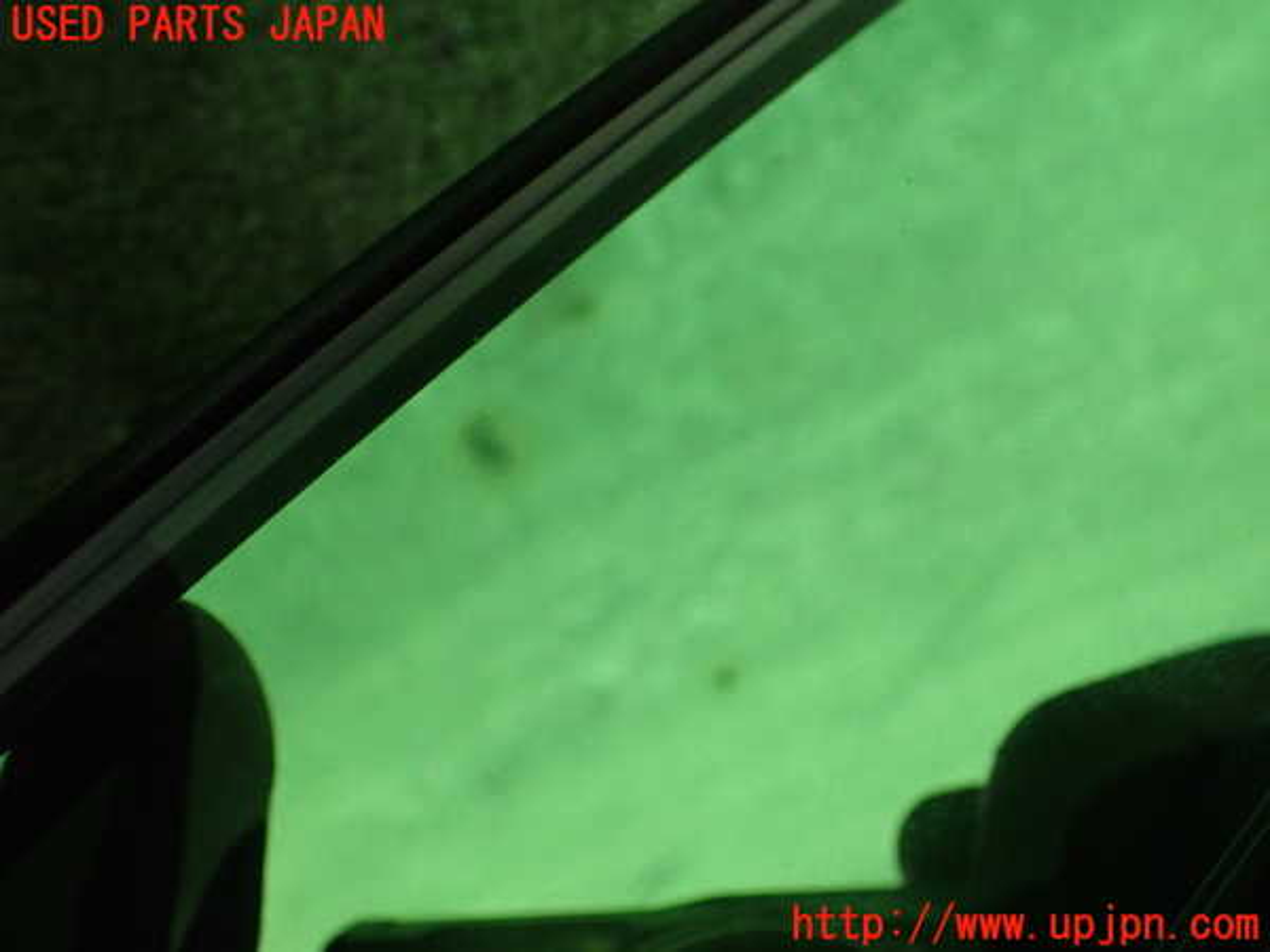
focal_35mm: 30
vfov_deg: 46.8
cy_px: 476
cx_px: 635
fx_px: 1101
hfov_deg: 60.0
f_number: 2.3
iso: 400
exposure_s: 1/125
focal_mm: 5.4
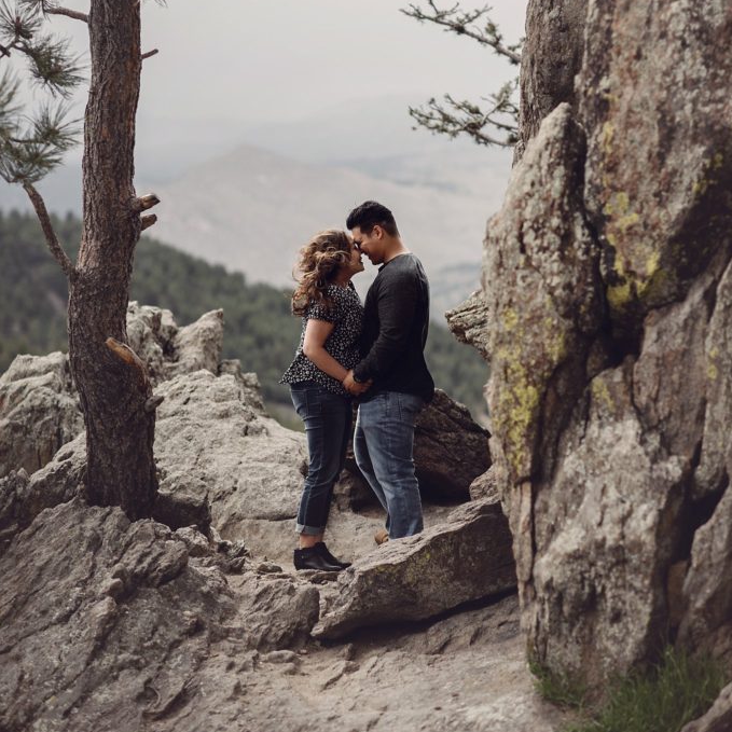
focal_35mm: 109
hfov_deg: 16.0
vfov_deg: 16.0
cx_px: 368
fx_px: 2608
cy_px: 265
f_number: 2.2
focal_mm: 85
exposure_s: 1/1250
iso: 200
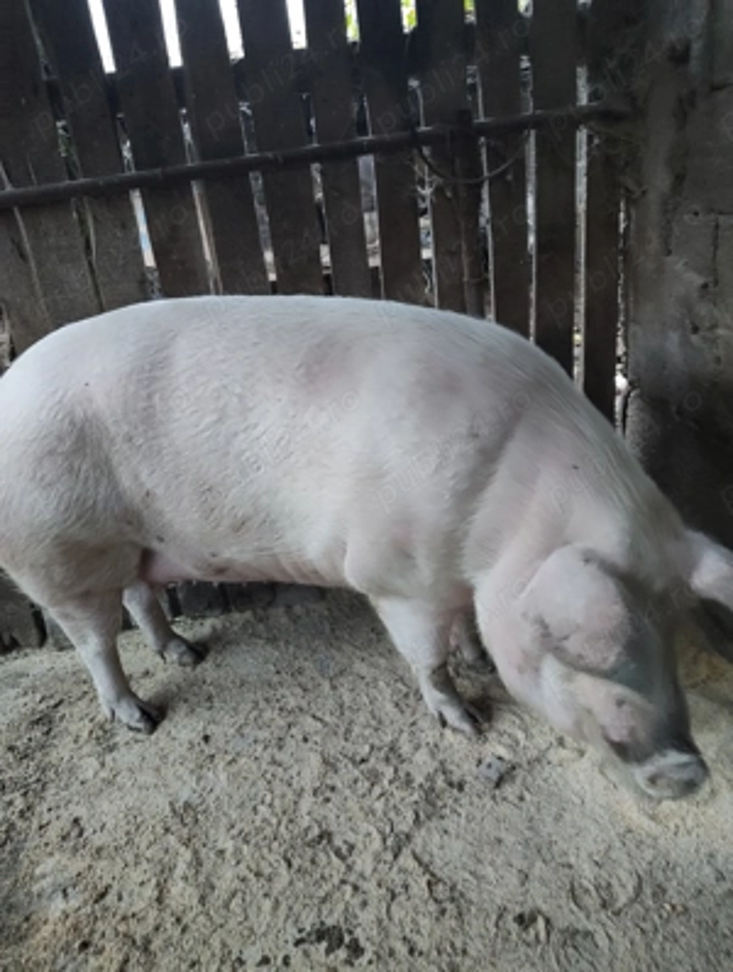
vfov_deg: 71.5
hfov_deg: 57.0
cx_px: 366
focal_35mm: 24
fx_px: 675
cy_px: 486
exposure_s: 1/25
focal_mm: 5.56
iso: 2572
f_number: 1.88
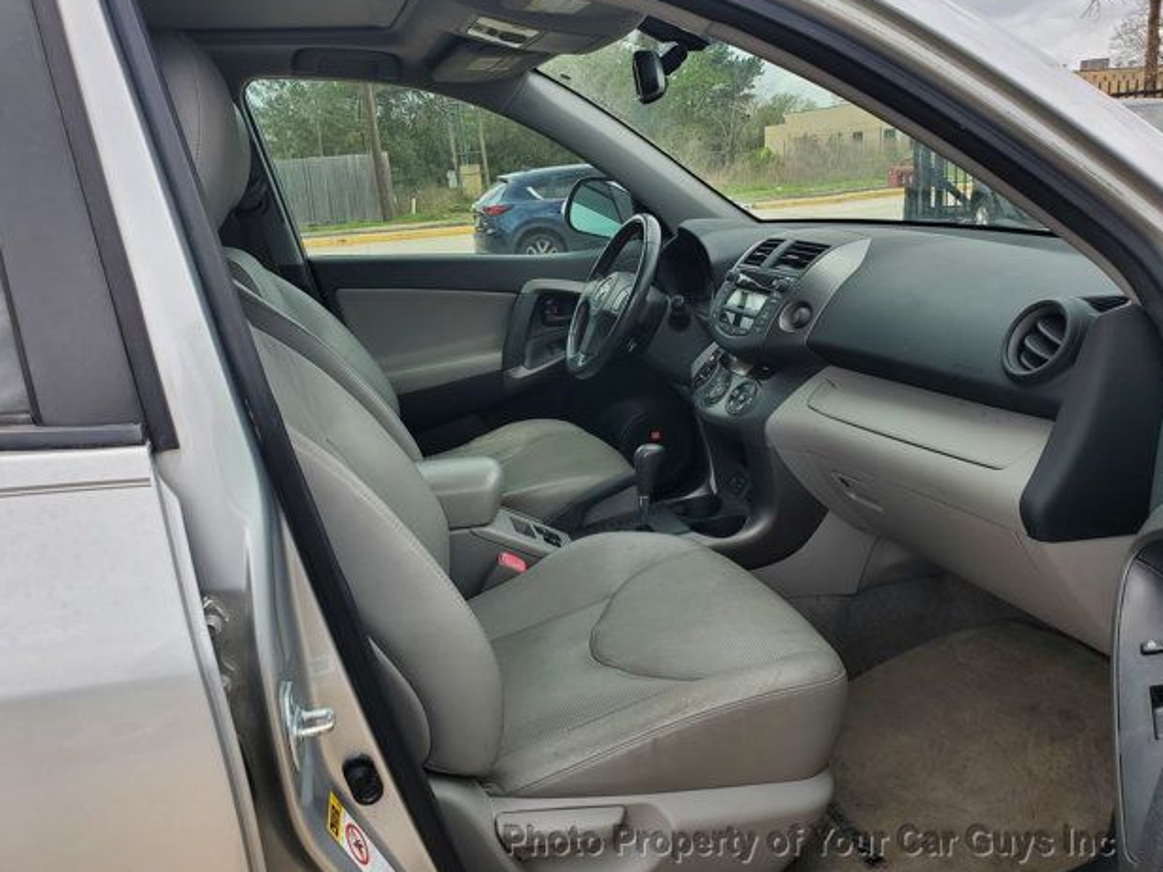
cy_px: 427
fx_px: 907
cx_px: 572
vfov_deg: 51.4
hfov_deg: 65.3
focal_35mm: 27
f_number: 2.4
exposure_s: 1/533
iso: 50
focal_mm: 4.3
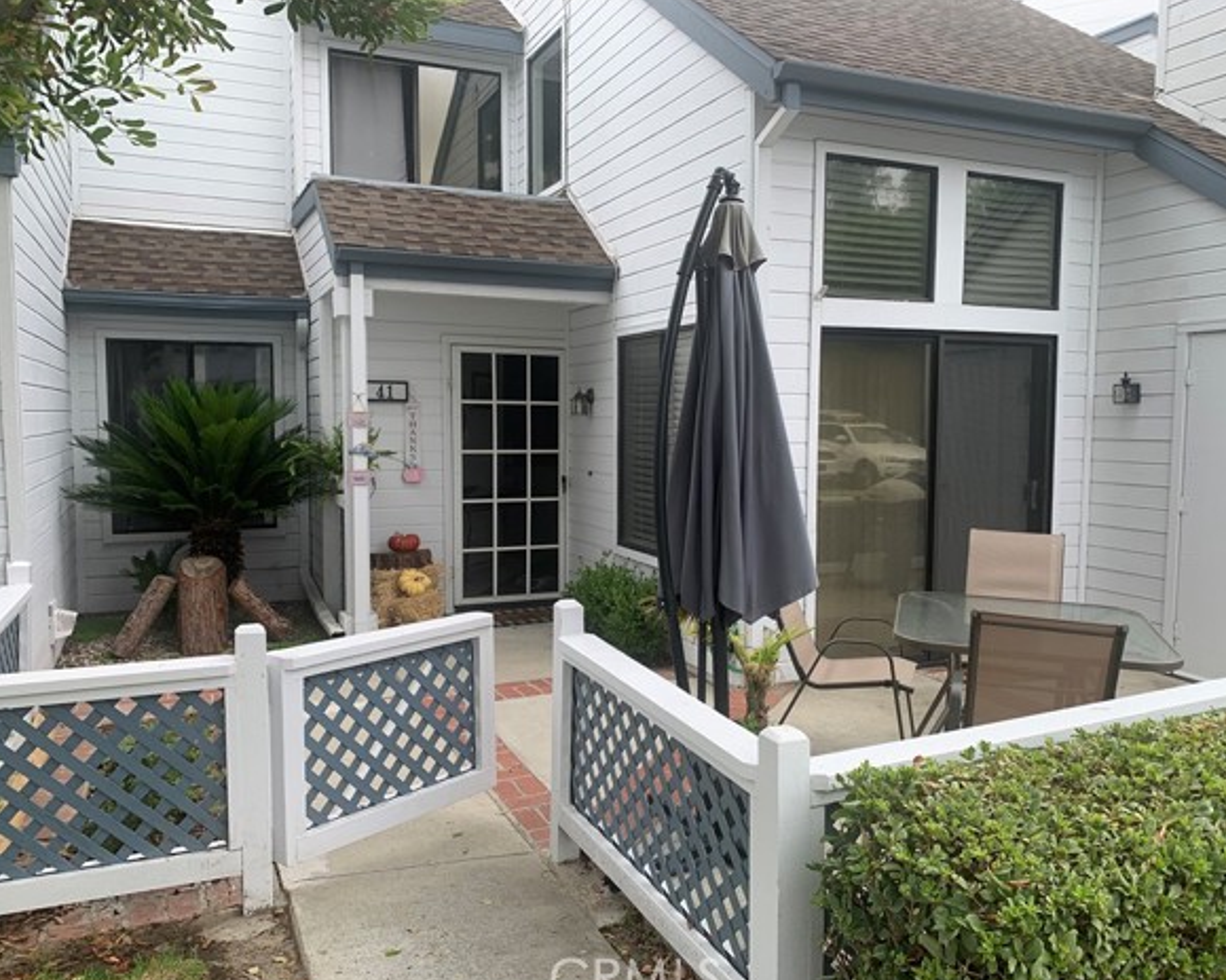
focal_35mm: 28
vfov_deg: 51.5
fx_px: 1016
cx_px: 657
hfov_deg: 62.1
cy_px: 501
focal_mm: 4.25
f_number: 1.8
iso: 25
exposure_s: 1/420
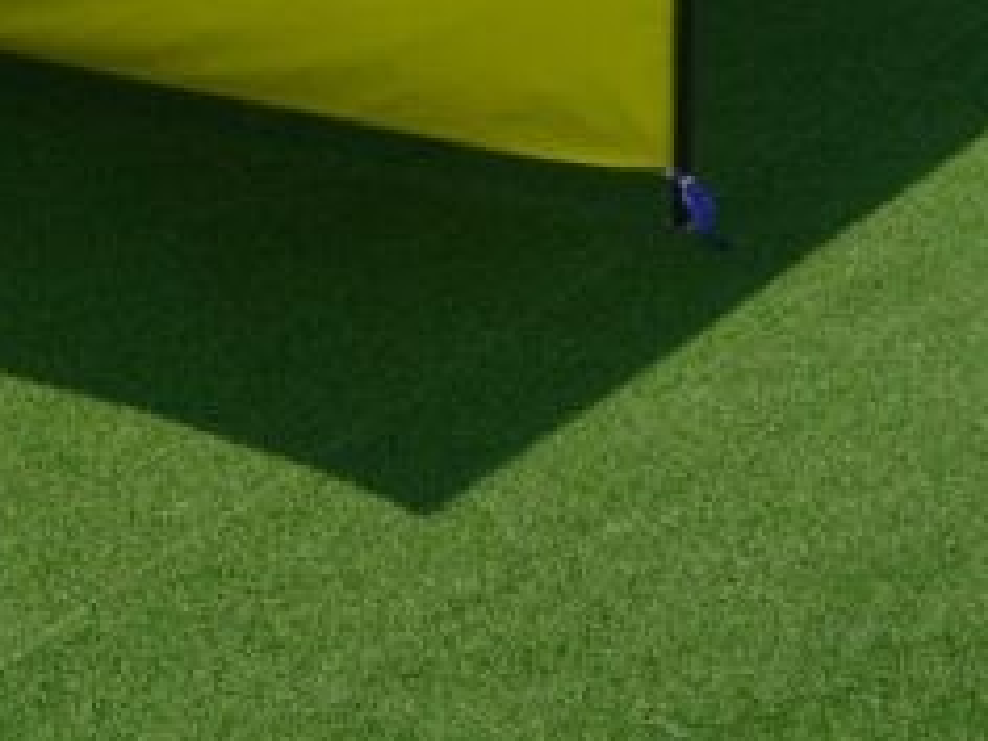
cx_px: 218
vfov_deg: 13.1
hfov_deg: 19.5
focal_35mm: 100
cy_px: -680
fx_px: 2854
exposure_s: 1/250
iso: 100
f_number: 10
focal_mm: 16
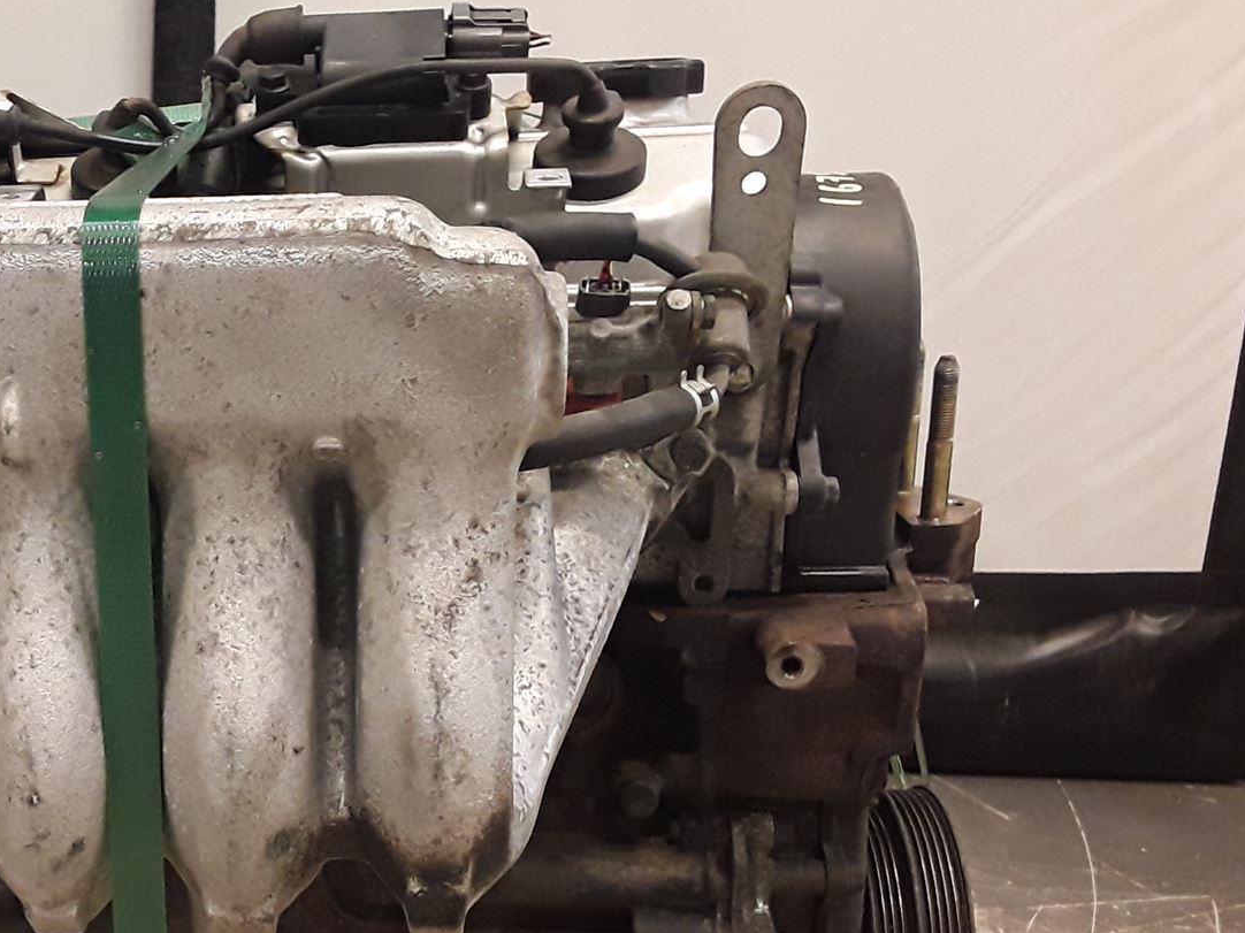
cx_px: 143
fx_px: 1906
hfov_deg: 34.3
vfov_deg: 27.2
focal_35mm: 53
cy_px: 678
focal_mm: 2.91
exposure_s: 1/50
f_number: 1.9
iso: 160
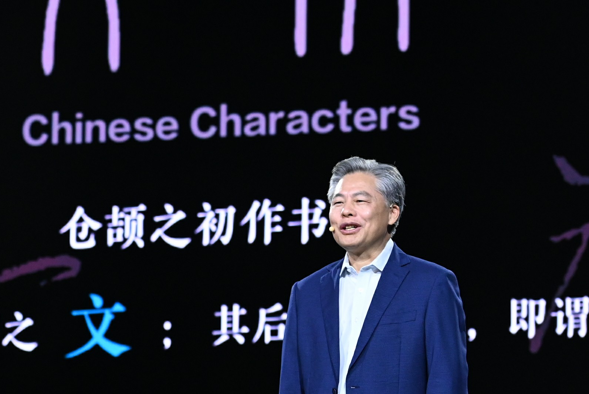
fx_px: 3177
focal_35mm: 194
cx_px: 184
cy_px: 204
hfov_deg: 10.6
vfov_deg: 7.1
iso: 2500
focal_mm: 70
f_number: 3.2
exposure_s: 1/200
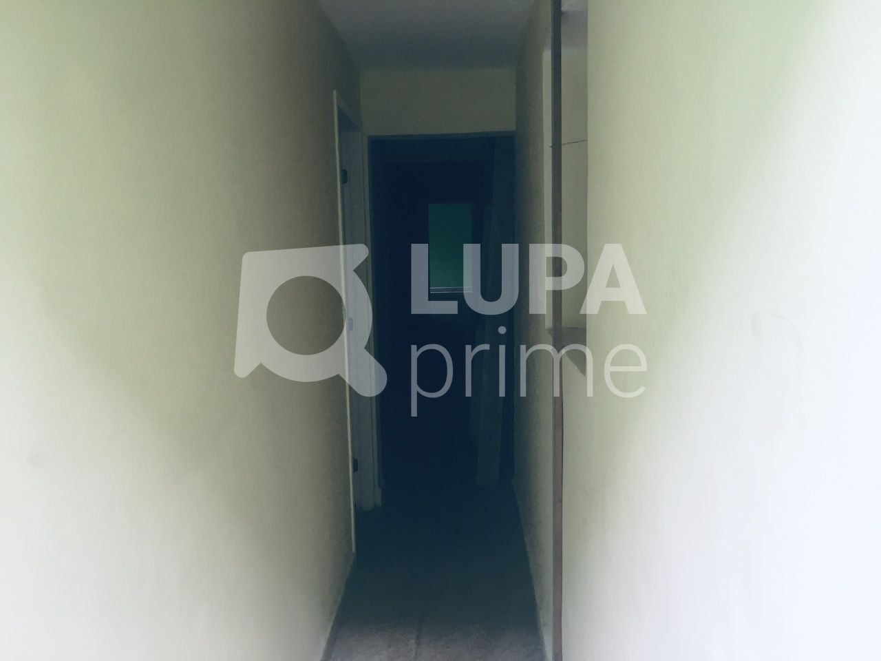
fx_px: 738
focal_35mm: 29
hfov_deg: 61.7
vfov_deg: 48.2
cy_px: 330
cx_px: 440
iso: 25
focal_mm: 4.15
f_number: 2.2
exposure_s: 1/30
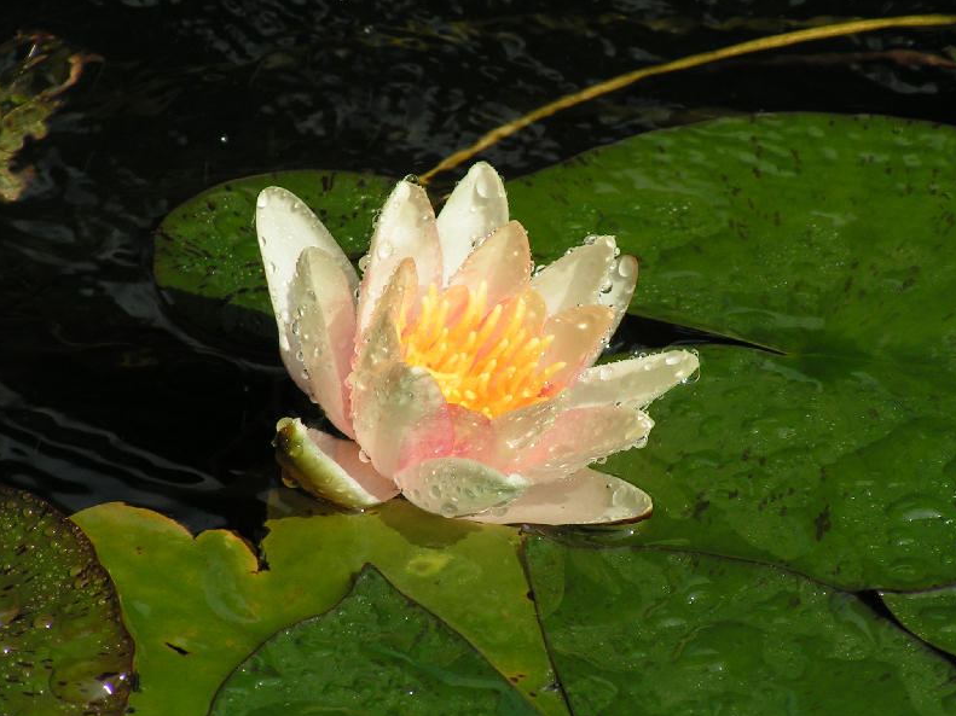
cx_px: 477
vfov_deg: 4.3
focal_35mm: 344
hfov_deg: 5.8
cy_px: 357
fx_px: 9499
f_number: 5.6
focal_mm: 52
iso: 50
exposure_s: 1/500
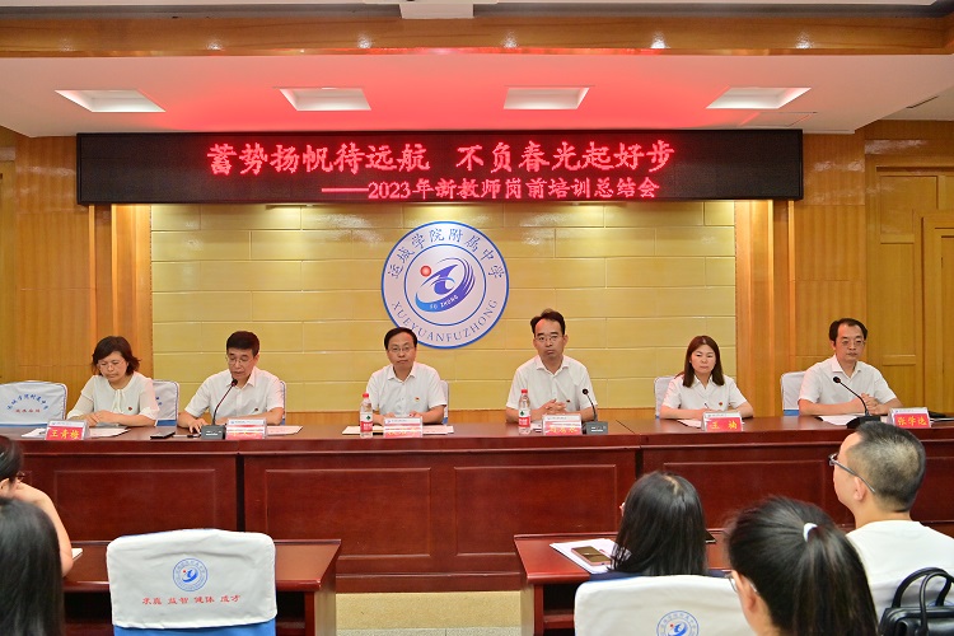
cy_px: 318
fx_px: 795
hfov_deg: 61.9
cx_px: 477
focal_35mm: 30
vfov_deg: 43.6
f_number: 6.3
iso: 1000
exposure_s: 1/100
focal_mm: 30
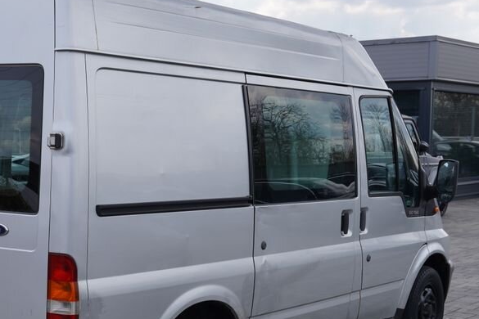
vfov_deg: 19.4
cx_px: 130
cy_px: 216
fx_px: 931
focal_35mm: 70
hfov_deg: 28.5
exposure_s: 1/250
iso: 100
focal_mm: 40
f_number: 7.1
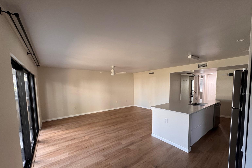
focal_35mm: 15
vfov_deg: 77.0
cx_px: 126
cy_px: 94
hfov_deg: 100.4
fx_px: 105
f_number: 2.2
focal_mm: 2.22
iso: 200
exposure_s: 1/60
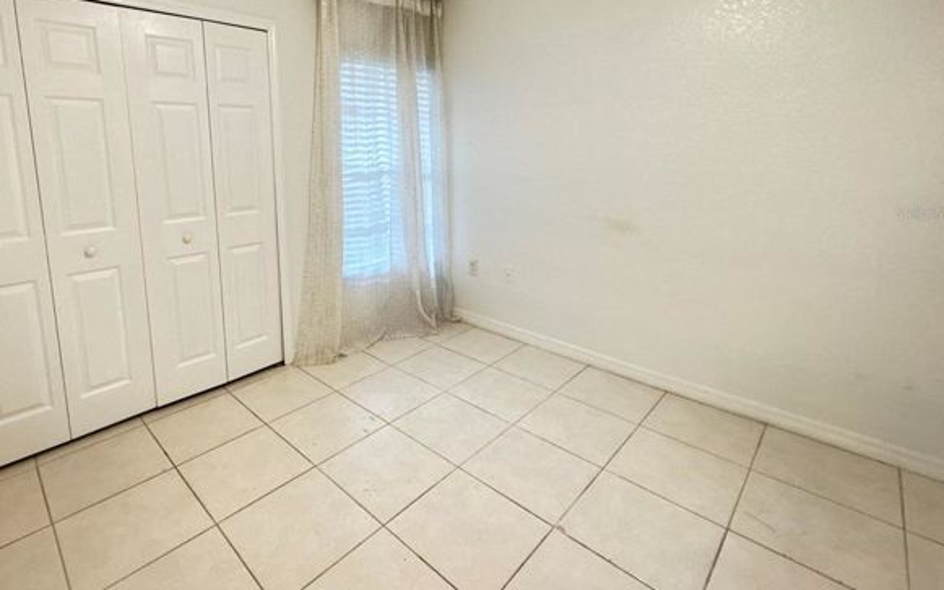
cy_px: 213
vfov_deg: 63.8
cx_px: 391
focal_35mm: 18
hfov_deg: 90.2
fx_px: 463
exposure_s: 1/60
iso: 320
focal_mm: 2.22
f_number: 2.2
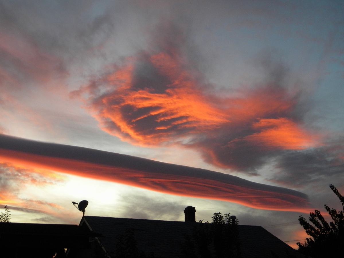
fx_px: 467
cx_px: 172
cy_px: 129
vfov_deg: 30.9
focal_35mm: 47
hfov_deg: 40.4
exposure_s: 1/59.8
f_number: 3.9
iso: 237
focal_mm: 8.6
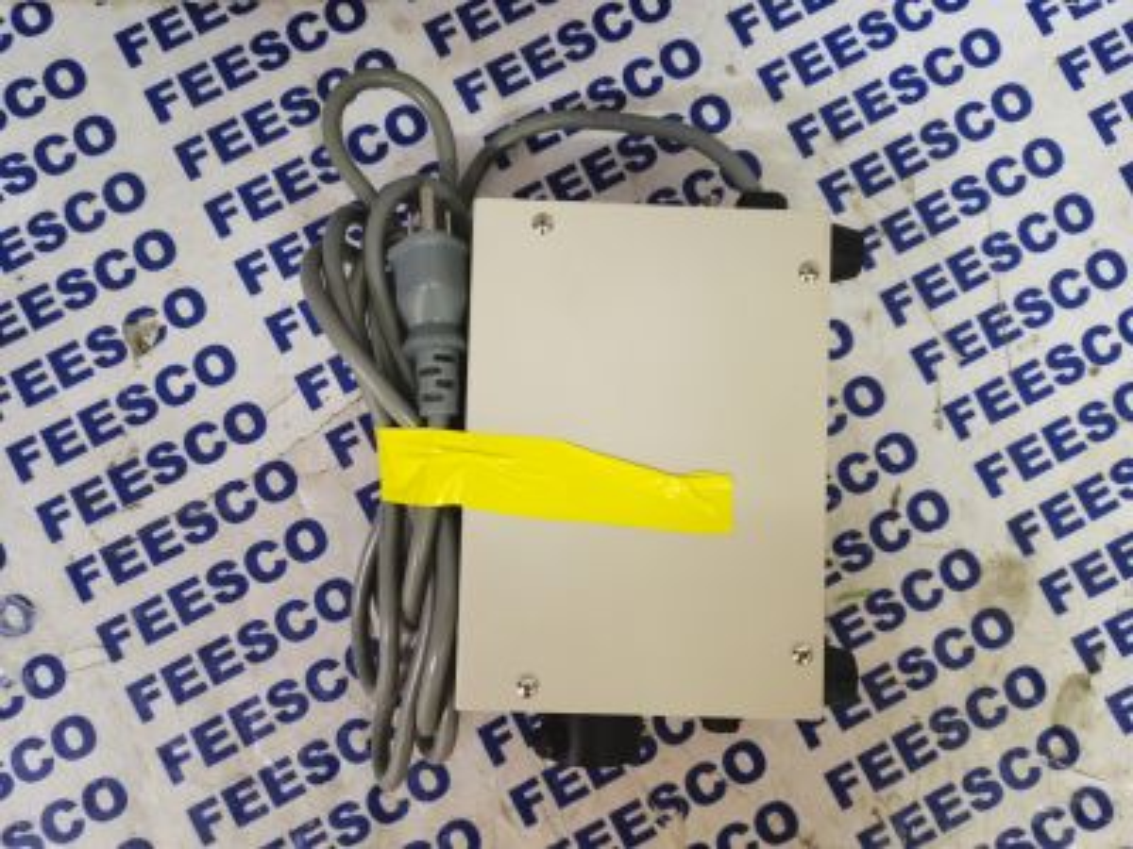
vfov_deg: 53.1
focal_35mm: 26
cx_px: 566
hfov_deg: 67.3
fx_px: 851
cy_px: 424
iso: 800
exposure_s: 1/30
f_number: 1.8
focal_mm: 5.58
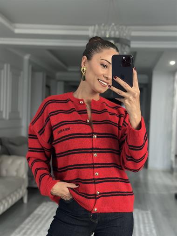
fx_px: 327
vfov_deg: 39.6
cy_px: 118
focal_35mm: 48
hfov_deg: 30.3
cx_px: 88
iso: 500
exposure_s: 1/35
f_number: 1.78
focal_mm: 6.86
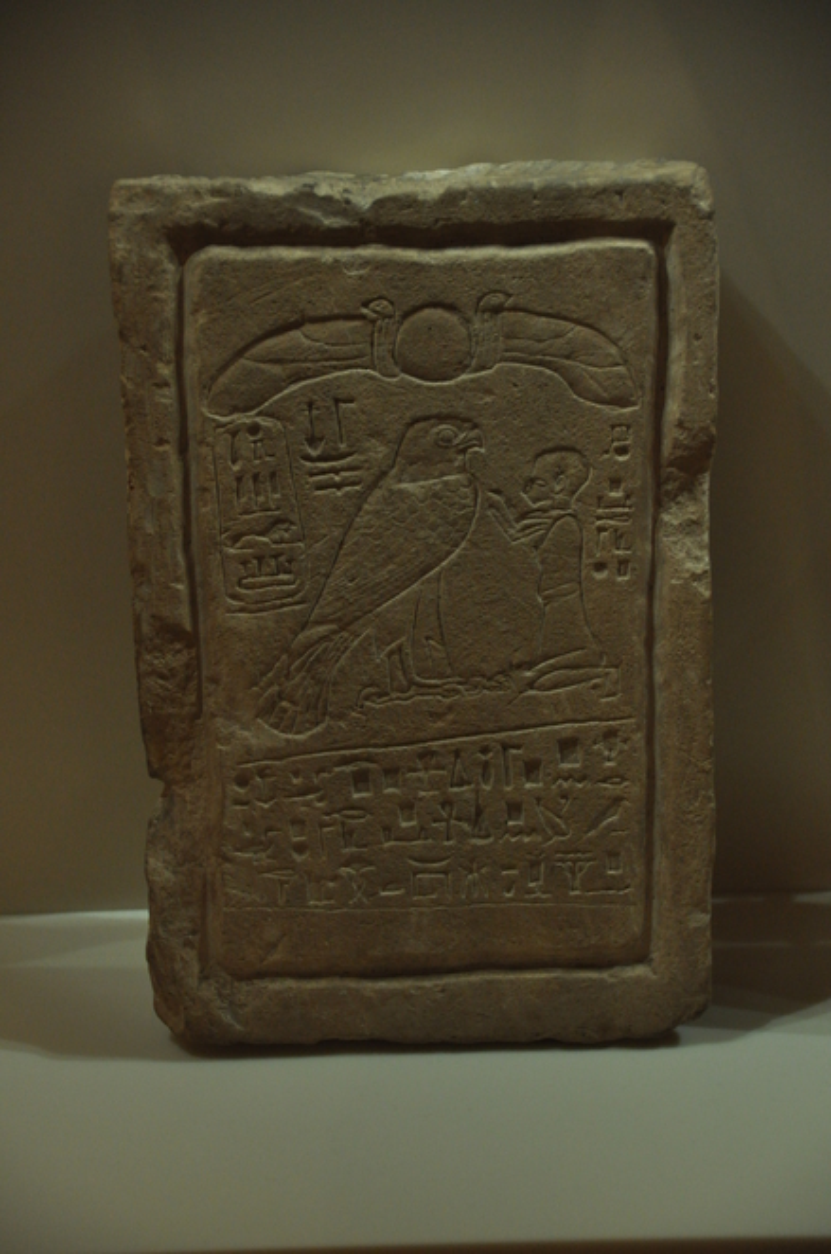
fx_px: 4952
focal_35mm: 142
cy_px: 627
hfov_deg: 9.6
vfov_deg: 14.4
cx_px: 416
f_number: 5.3
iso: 1000
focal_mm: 95
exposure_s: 1/30
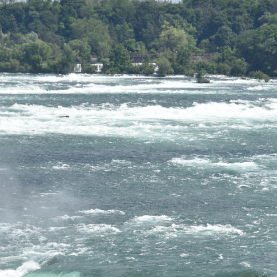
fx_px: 3449
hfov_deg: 4.6
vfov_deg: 4.6
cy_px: 216
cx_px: 143
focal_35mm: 381
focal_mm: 170
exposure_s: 1/400
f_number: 7.1
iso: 100
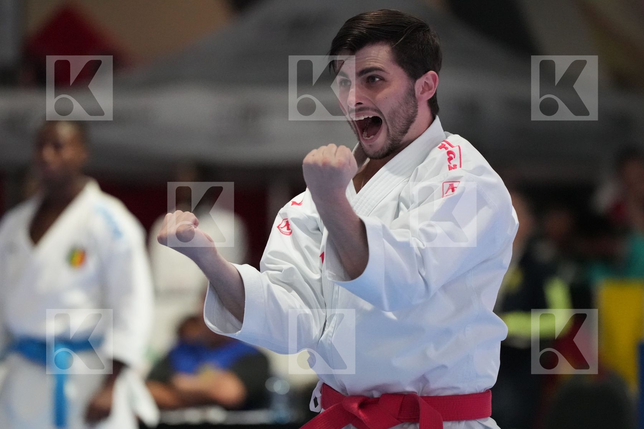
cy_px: 214
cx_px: 322
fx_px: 4883
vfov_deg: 5.0
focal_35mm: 273
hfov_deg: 7.5
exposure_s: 1/500
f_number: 2.8
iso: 8000
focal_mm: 182
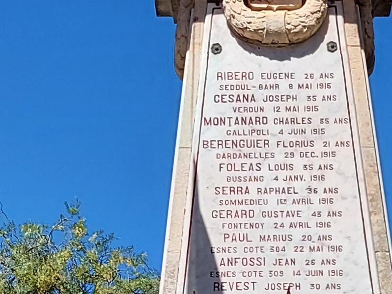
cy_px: 277
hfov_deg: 14.2
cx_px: 239
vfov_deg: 10.6
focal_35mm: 139
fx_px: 1575
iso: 32
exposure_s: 1/1173
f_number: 1.8
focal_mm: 5.23
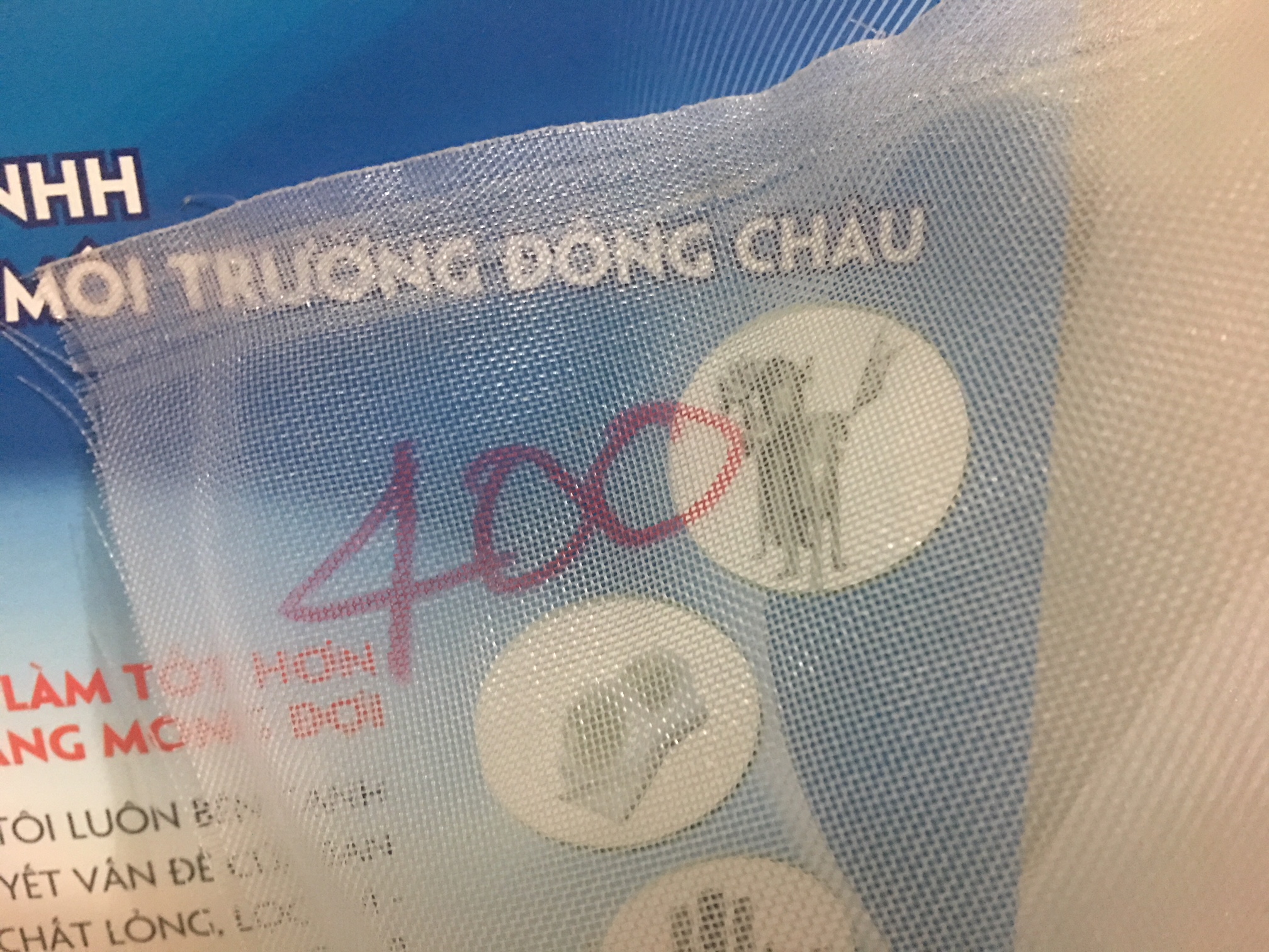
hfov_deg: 61.7
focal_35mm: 29
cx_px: 634
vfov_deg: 48.2
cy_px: 476
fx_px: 1063
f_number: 2.2
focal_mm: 4.15
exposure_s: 1/8
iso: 160
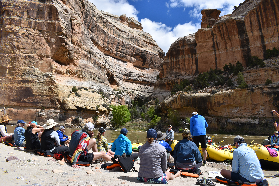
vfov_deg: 47.9
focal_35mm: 27
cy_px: 93
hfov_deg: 67.4
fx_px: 209
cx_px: 140
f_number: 9
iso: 100
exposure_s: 1/320
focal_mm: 18
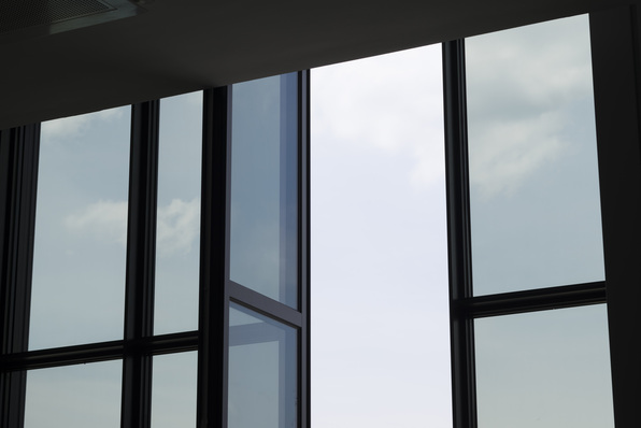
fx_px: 1603
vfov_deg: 15.2
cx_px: 320
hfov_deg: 22.6
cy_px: 214
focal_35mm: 90
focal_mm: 90
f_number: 11
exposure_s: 1/100
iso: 100
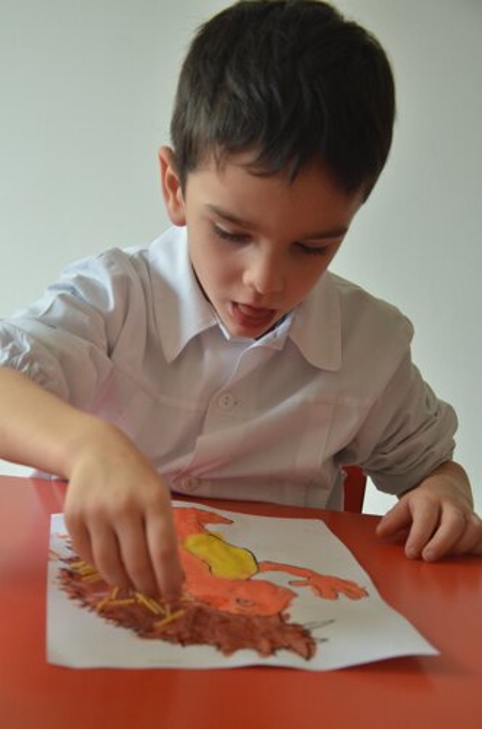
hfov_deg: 26.3
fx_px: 1030
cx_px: 241
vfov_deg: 39.0
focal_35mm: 51
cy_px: 364
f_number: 4.2
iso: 1000
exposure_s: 1/100
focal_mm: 34
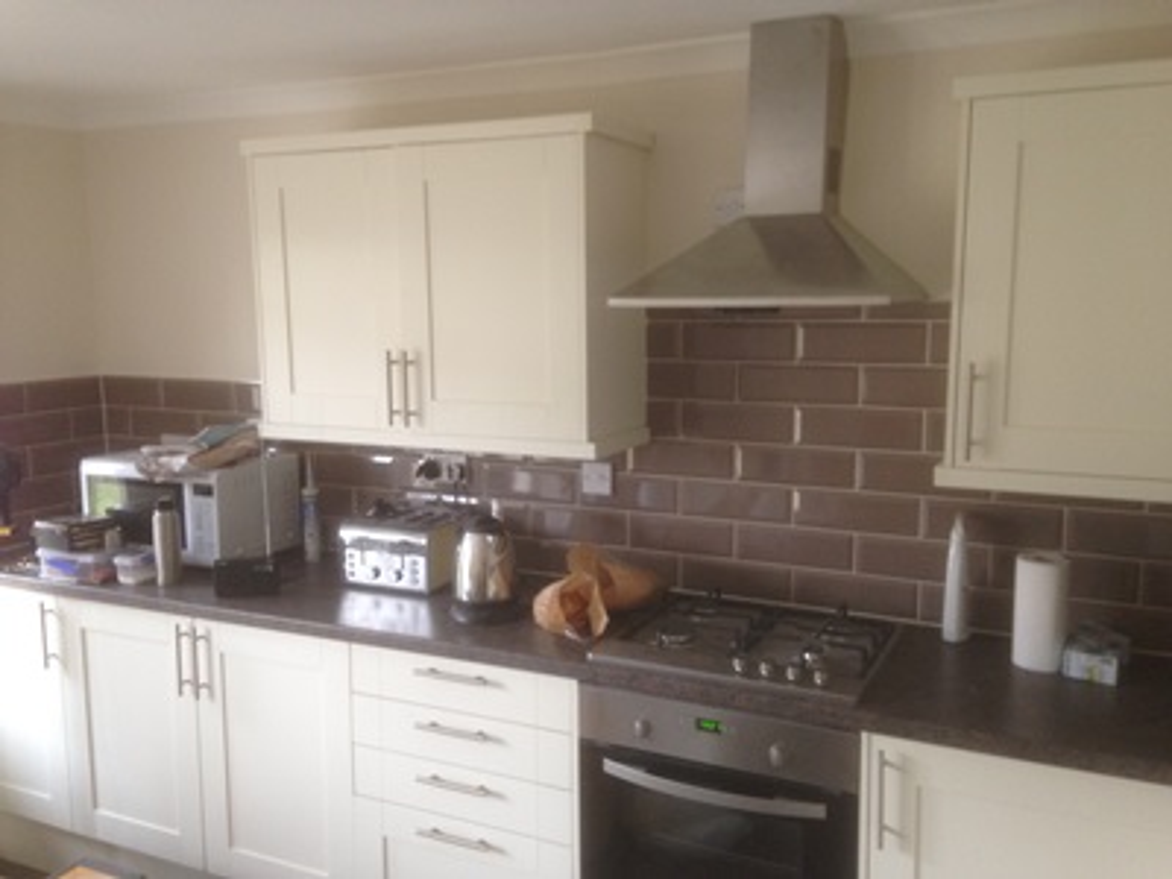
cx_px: 586
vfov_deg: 42.9
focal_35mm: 33
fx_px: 1117
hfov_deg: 55.4
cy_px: 440
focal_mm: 4.12
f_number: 2.4
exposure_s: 1/20
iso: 80
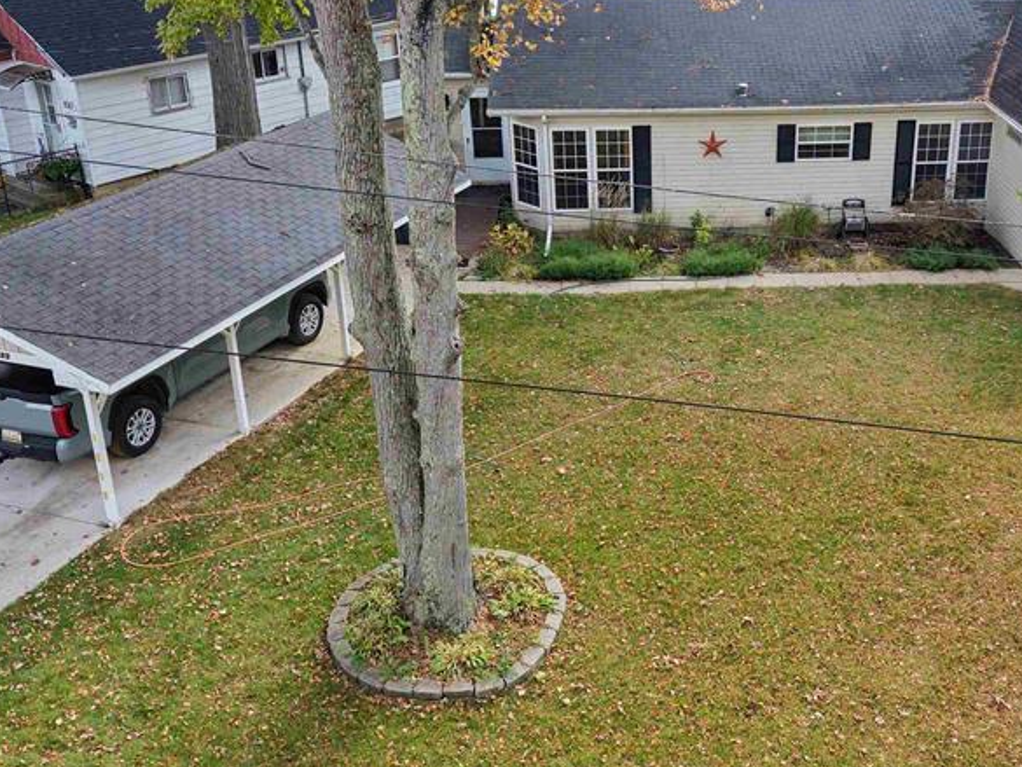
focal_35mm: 42
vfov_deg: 34.1
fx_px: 1240
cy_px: 264
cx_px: 708
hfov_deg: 43.9
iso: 400
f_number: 1.8
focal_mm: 8.67
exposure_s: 1/1000
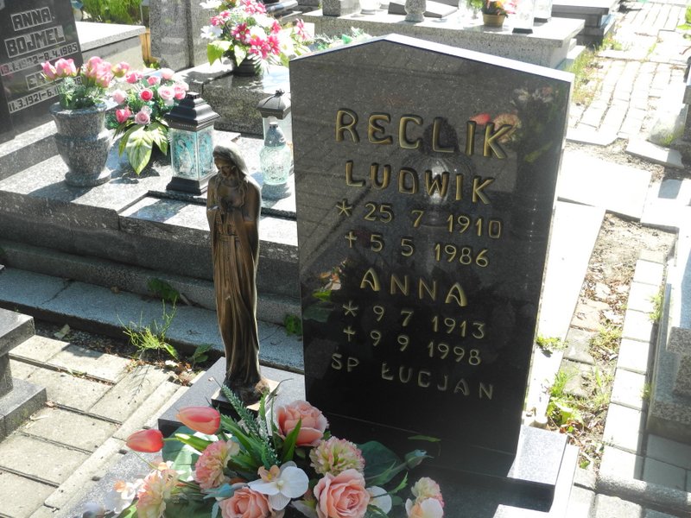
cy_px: 259
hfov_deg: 45.8
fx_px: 818
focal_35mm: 41
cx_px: 346
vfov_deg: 35.1
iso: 100
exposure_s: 1/320
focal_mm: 8.8
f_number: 3.2
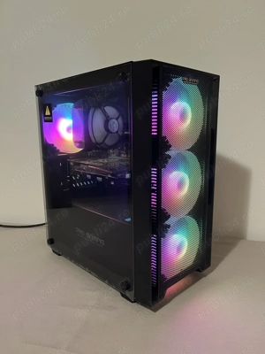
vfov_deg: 67.3
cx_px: 132
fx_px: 265
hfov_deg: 53.1
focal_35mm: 26
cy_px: 177
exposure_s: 1/50
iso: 500
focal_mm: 5.1
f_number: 1.6
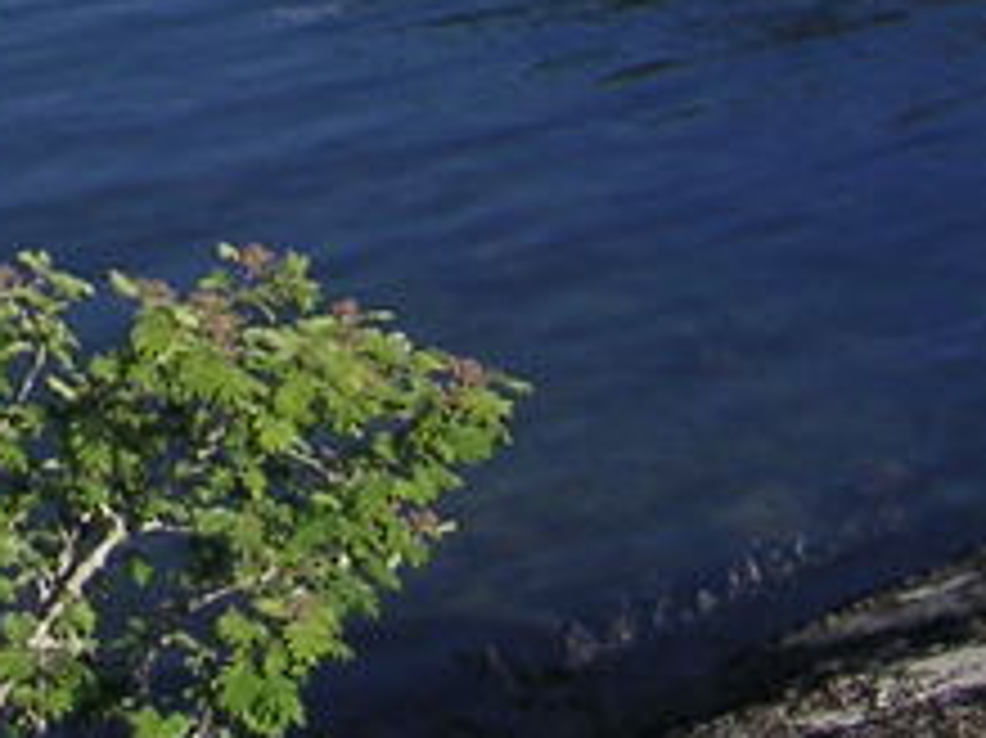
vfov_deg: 8.1
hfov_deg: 11.1
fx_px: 4925
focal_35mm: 173
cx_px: -423
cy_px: -837
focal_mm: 5.7
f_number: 2.8
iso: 50
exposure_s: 1/750
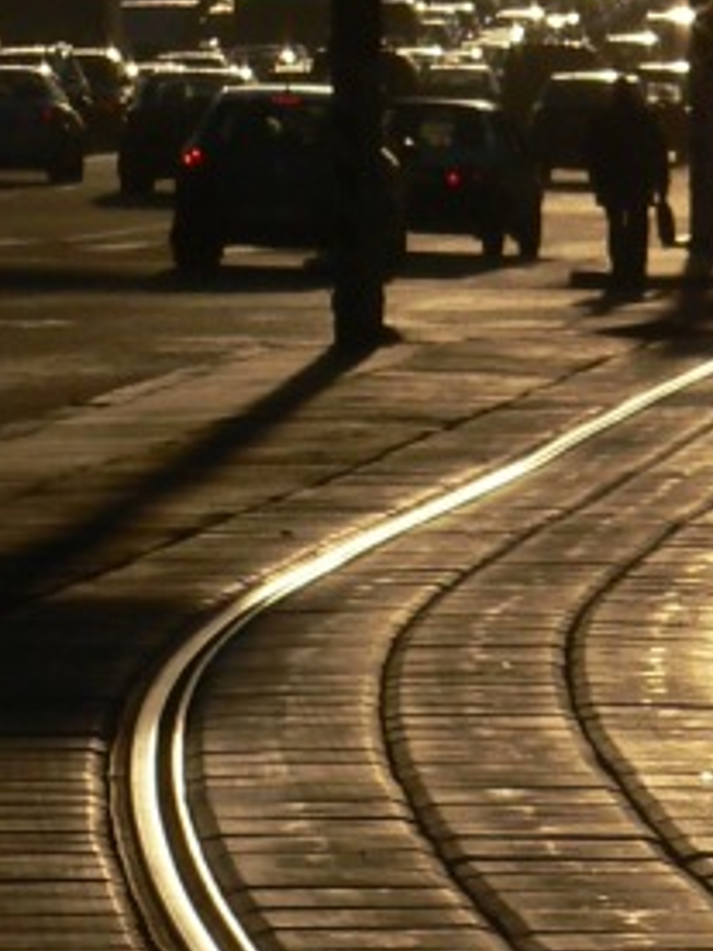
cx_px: 1020
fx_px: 14693
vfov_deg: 3.7
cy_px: 69
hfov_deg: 2.8
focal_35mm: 535
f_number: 8
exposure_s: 1/2000
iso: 100
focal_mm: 24.1
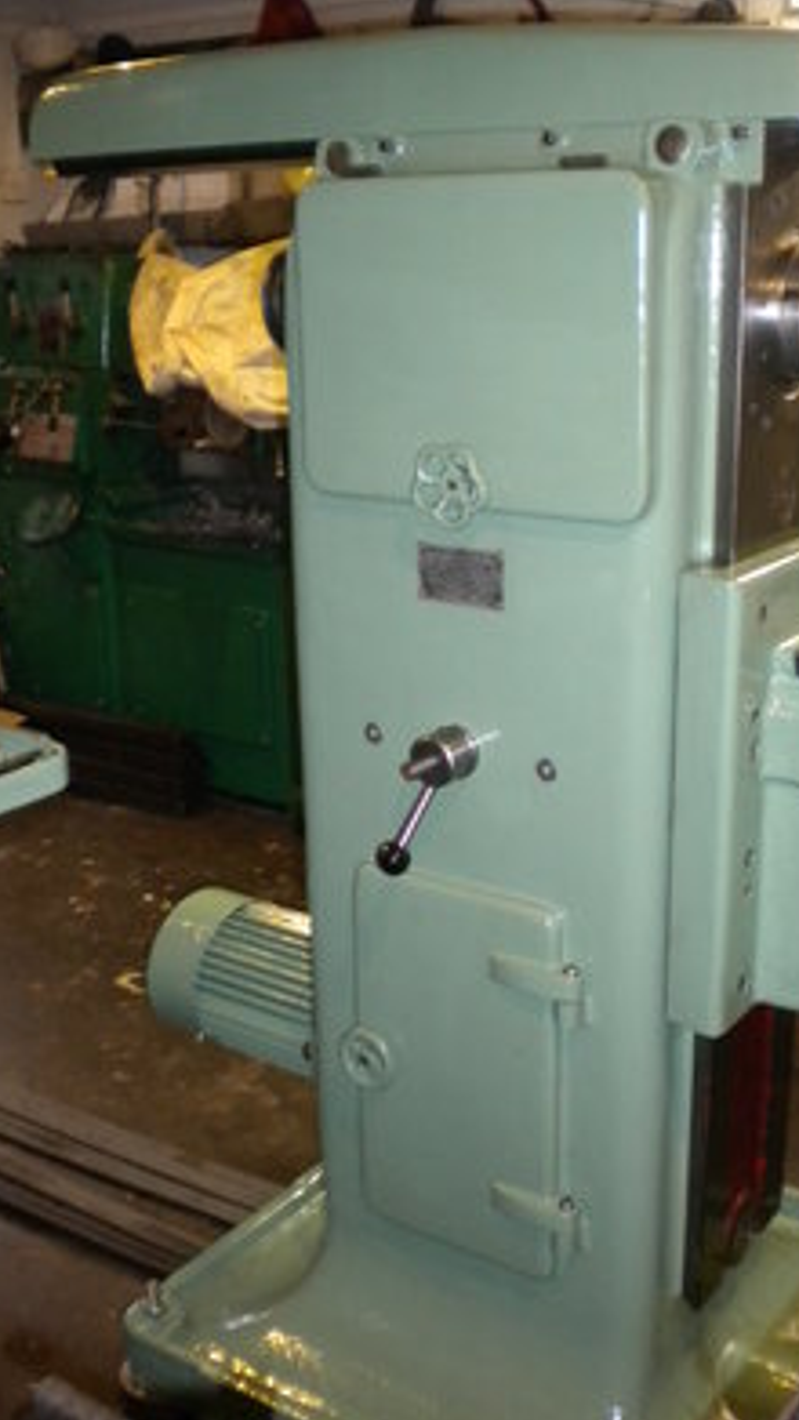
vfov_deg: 51.6
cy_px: 723
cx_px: 527
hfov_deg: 30.2
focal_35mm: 39
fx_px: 1469
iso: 400
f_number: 3.1
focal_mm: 6.3
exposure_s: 1/30
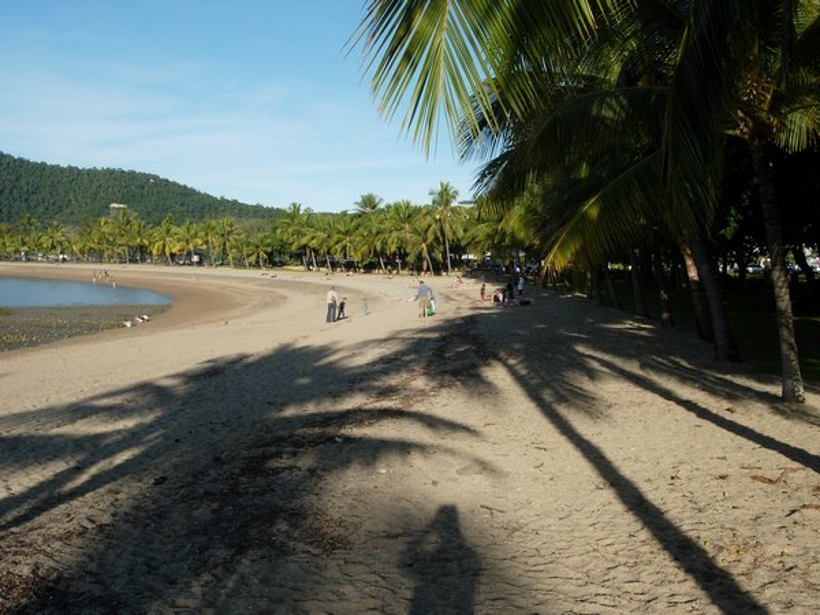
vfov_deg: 37.7
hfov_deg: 49.0
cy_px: 308
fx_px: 900
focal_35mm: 38
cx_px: 410
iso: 79
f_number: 4.8
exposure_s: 1/724
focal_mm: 7.8
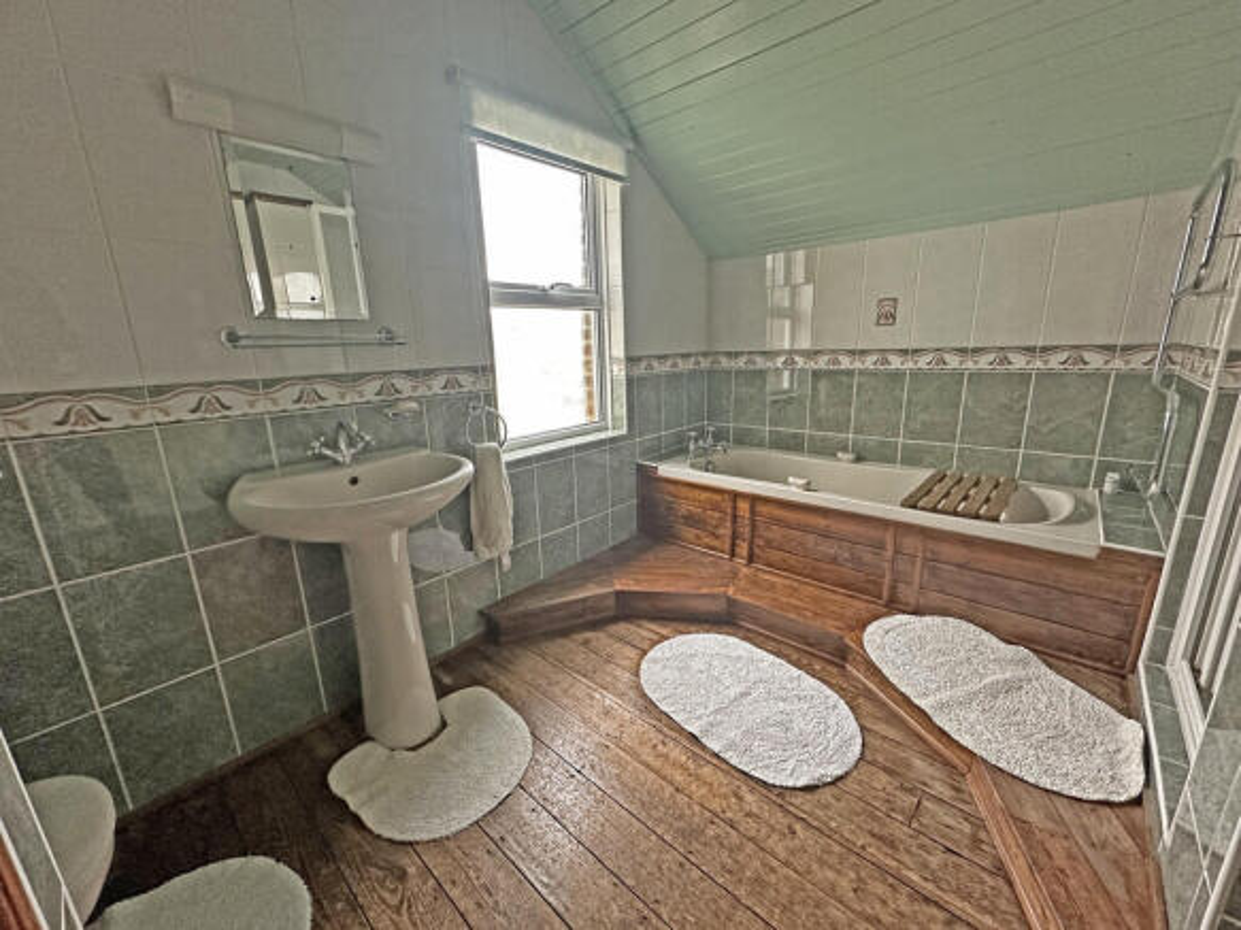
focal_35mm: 14
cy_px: 465
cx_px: 620
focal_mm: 2.22
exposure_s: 1/99
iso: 250
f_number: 2.2
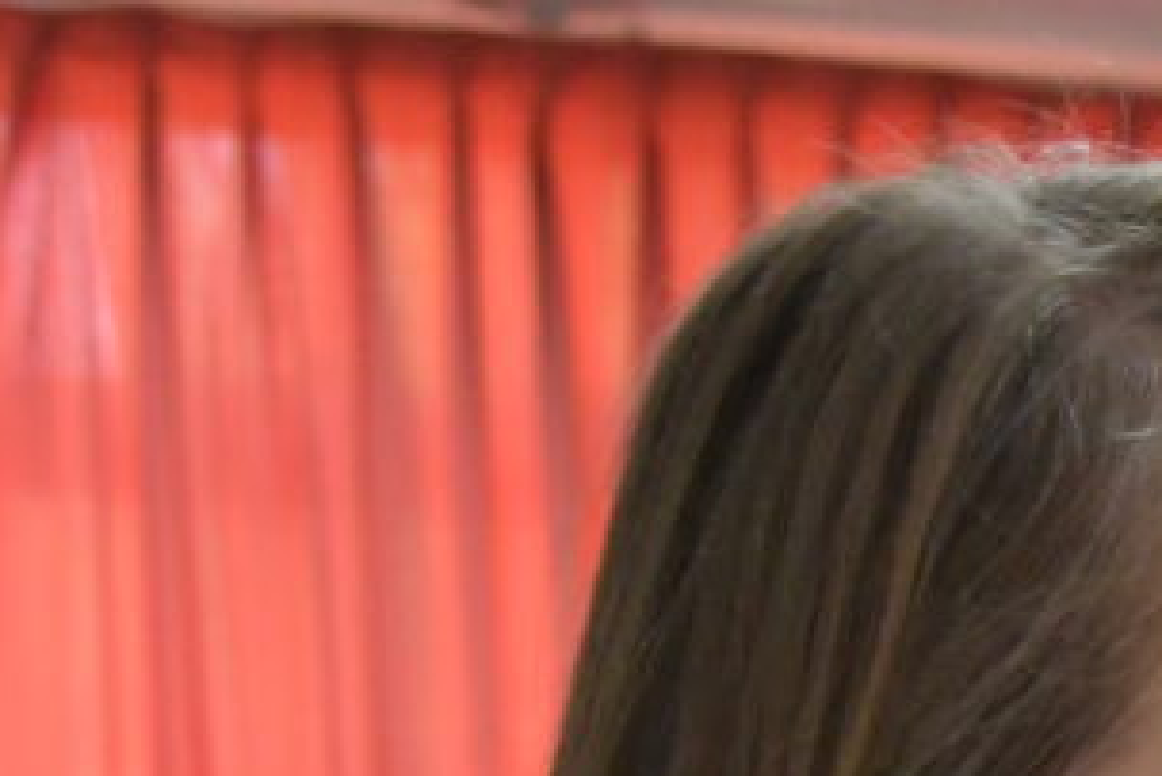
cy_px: 1988
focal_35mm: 227
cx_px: 2985
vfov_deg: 5.8
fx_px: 7330
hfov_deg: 8.2
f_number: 3.8
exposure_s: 1/125
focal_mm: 24
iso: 1800
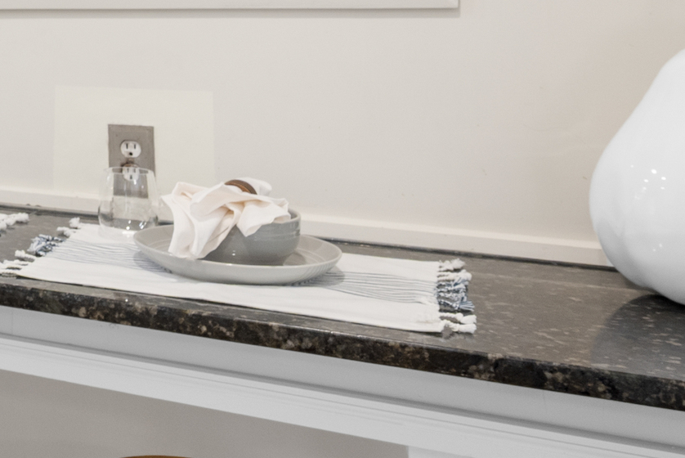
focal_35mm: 55
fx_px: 1047
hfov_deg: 29.0
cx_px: -217
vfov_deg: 23.2
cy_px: -44
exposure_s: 1/13
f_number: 8
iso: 400
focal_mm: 15
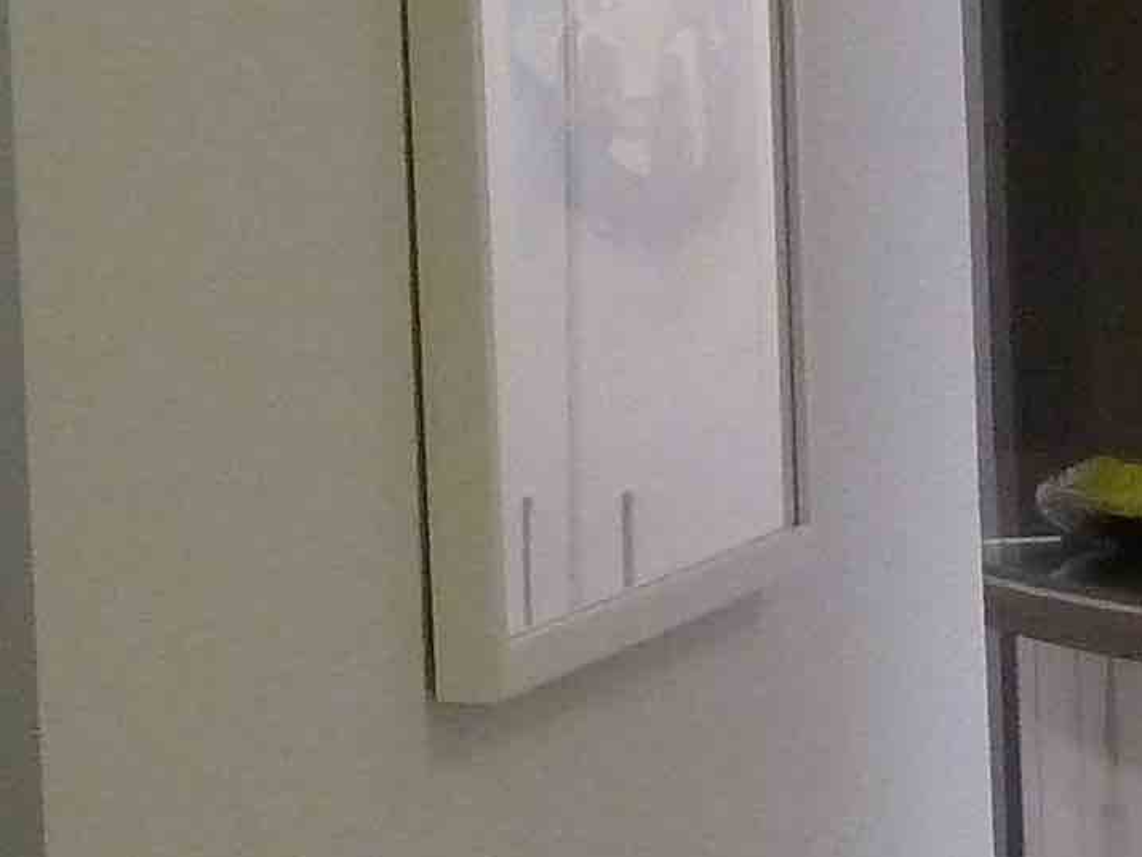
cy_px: 811
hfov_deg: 8.6
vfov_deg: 6.6
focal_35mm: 224
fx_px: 7392
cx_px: 1867
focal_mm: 6.5
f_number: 3.6
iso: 320
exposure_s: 1/30
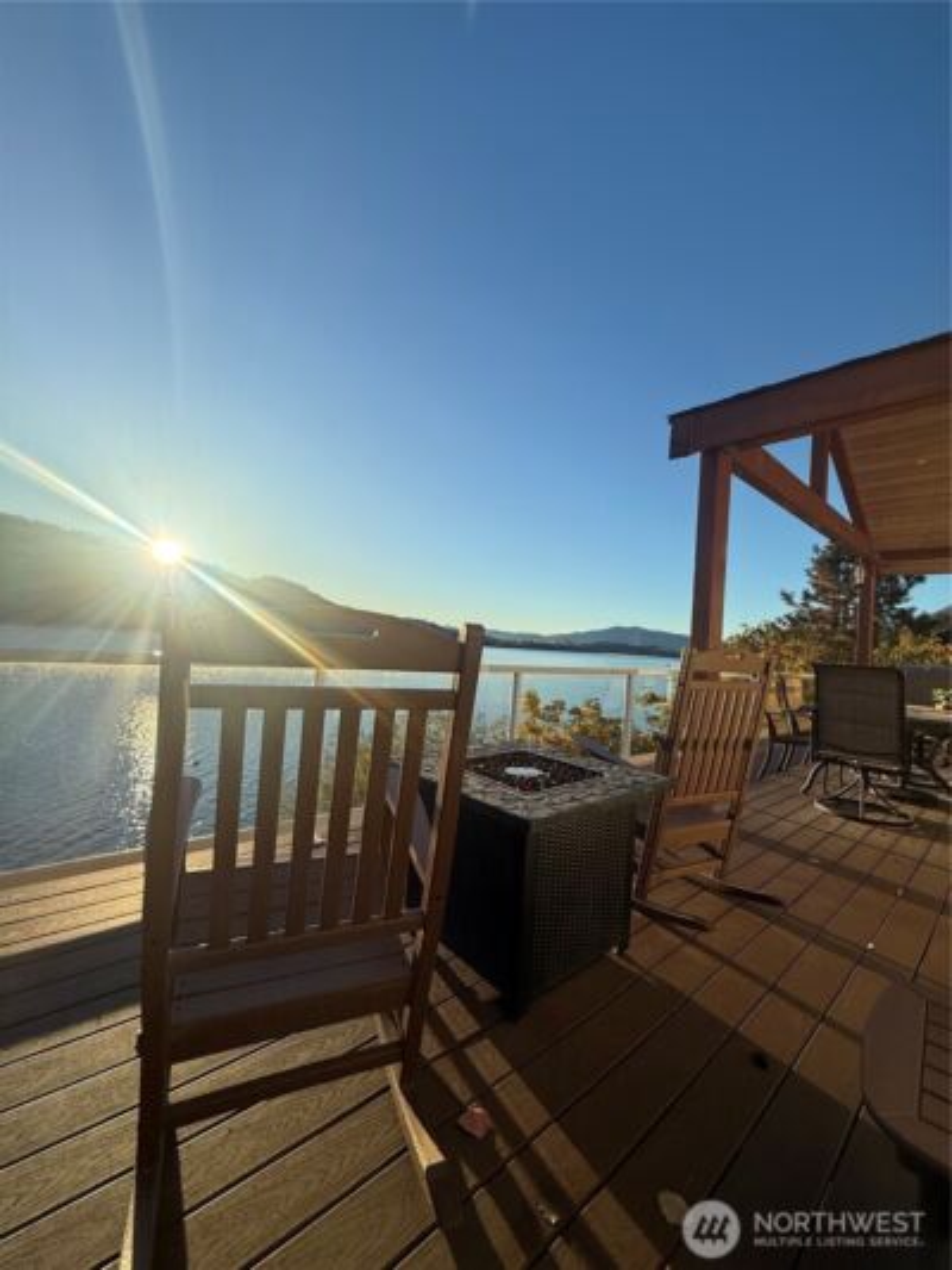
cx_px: 476
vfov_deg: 102.1
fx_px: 513
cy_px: 635
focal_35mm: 14
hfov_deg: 85.7
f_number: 2.2
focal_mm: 2.22
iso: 50
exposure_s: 1/1572
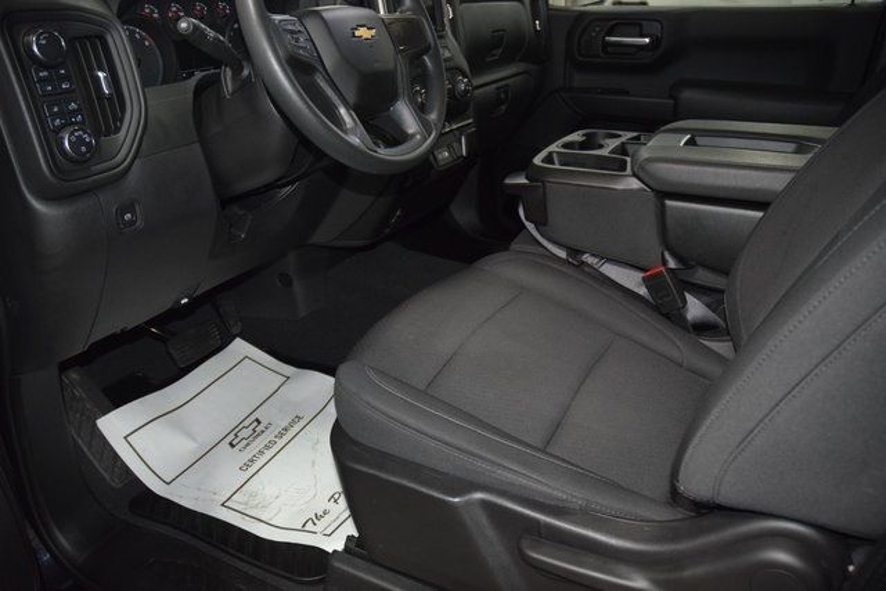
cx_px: 443
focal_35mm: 27
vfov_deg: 48.0
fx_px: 665
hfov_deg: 67.4
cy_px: 296
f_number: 3.5
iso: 2200
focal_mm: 18
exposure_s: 1/125
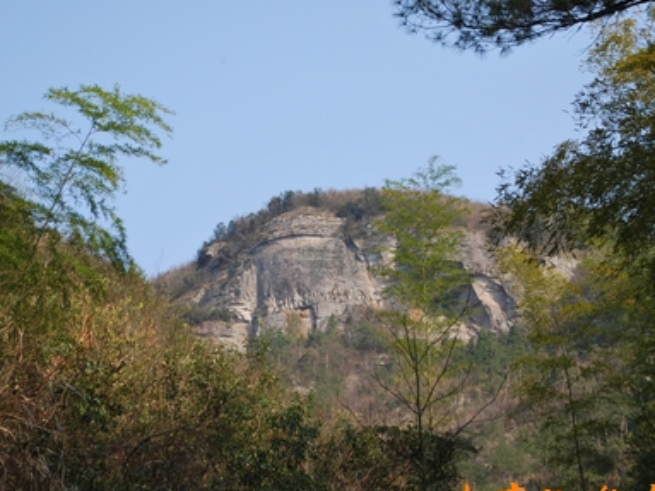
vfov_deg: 14.3
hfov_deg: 19.0
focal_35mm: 104
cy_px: 265
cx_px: 313
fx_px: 1960
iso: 100
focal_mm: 55
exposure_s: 1/160
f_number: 6.3
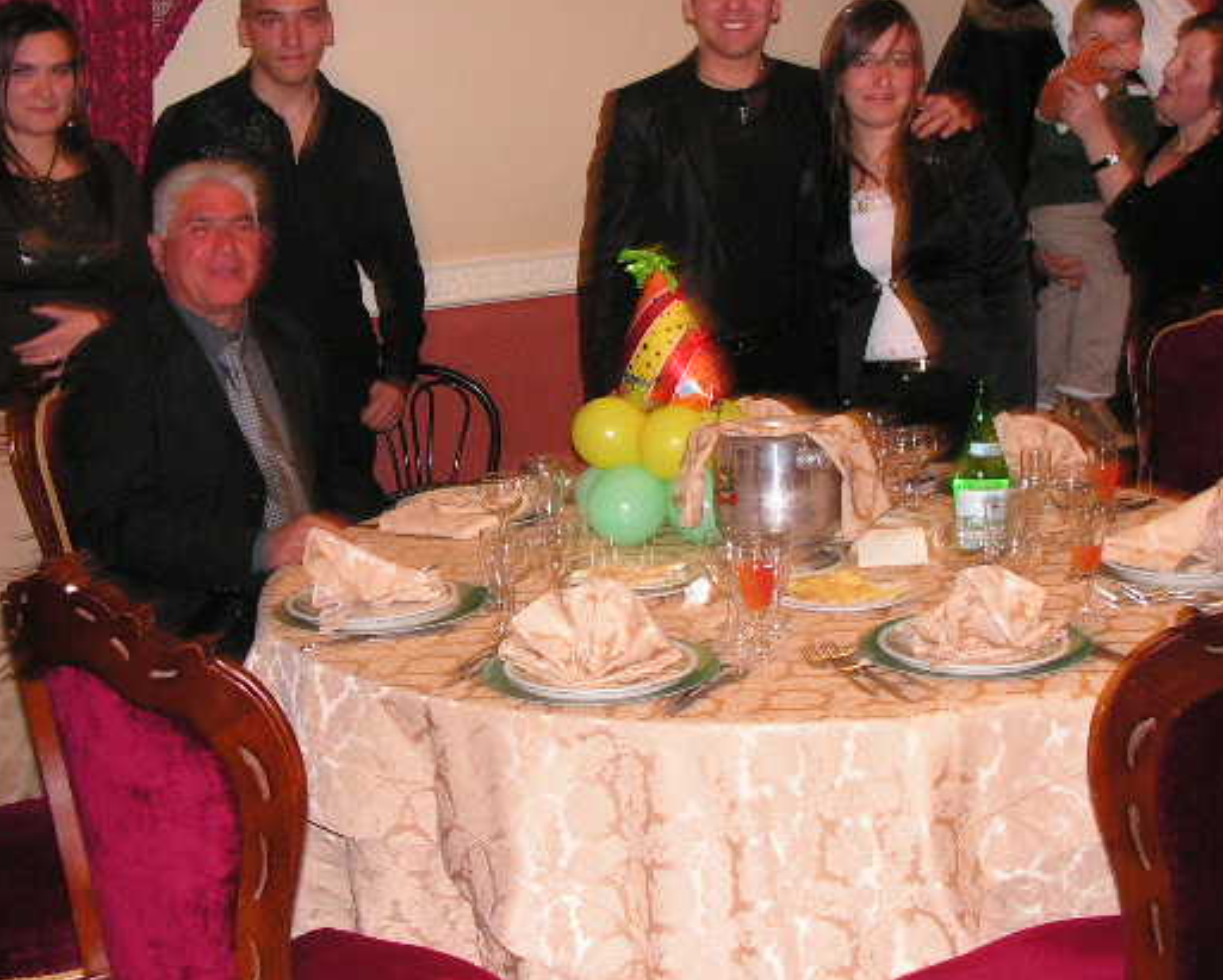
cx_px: 701
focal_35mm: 56
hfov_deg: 33.5
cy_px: 432
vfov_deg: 27.1
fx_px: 2028
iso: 200
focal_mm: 7.8
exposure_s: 1/40
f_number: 3.2
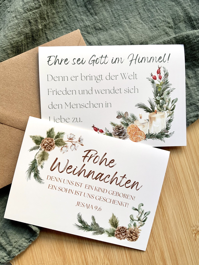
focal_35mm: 29
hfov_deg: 48.2
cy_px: 132
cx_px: 100
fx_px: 222
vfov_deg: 61.7
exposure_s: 1/122
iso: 50
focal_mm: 3
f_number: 1.8
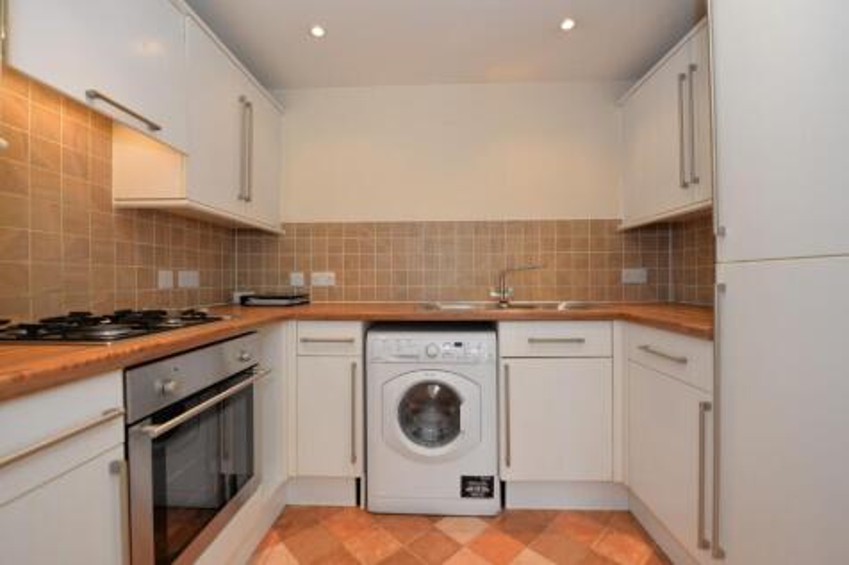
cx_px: 424
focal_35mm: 15
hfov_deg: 100.4
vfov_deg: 77.3
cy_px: 282
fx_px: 354
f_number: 4
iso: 640
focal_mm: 15
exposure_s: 1/60
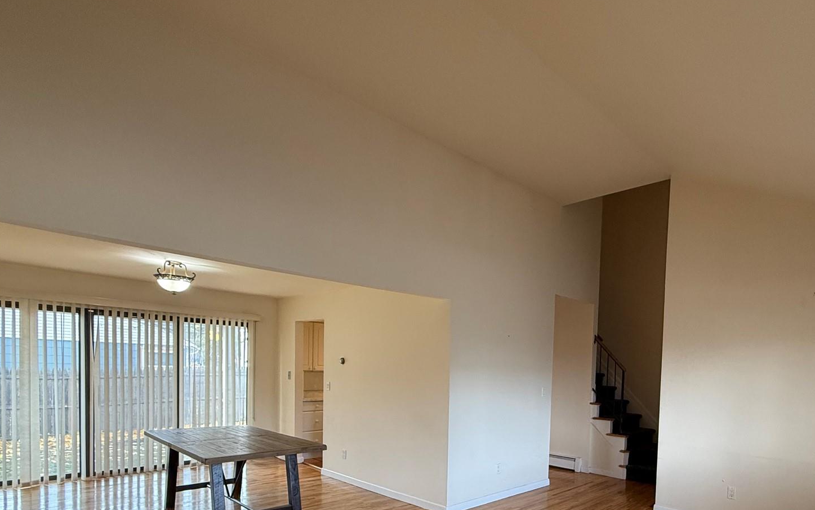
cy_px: 388
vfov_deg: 54.4
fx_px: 467
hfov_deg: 80.6
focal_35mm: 21
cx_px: 515
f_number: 2.2
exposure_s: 1/120
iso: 320
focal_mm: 2.22
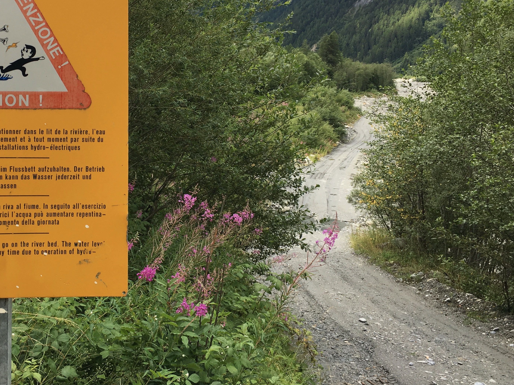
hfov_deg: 44.1
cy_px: 141
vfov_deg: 34.2
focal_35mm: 42
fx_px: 624
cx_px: 167
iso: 25
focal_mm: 4.15
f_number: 2.2
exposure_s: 1/444
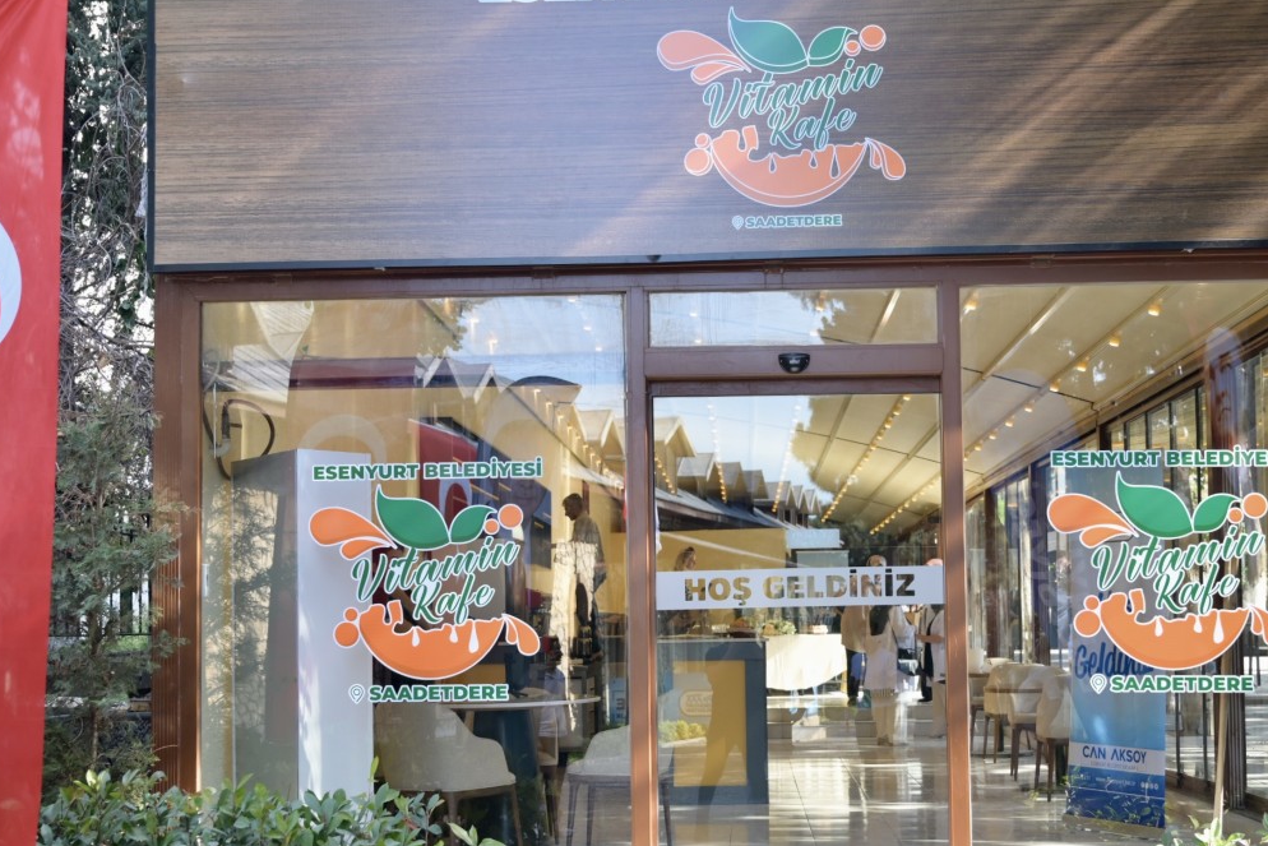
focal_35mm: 45
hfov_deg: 43.5
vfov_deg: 29.9
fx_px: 1579
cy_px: 518
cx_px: 772
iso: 200
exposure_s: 1/200
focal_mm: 27.5
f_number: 3.2
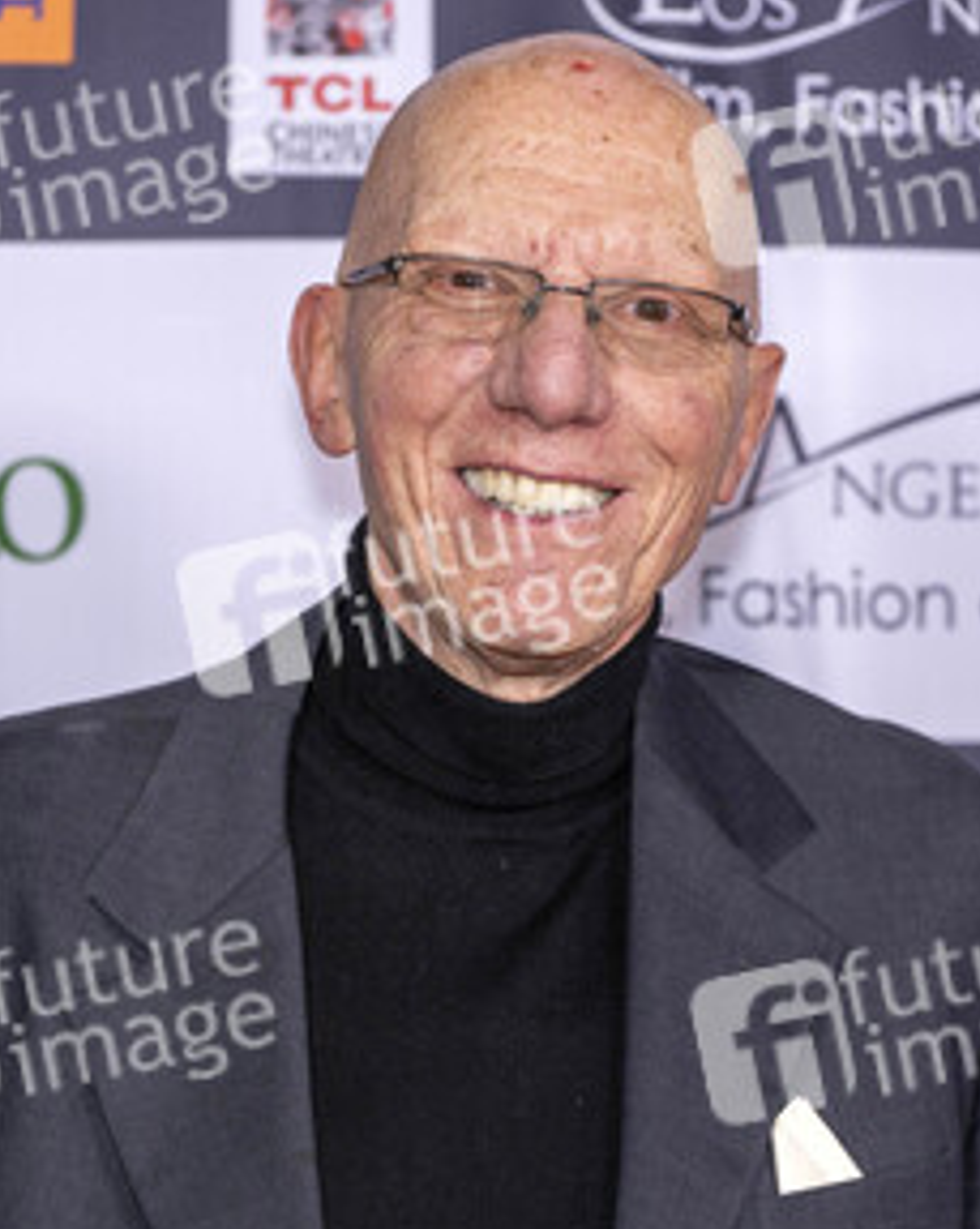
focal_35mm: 157
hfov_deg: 9.8
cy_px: 809
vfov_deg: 12.3
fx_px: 5701
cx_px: 522
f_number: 5.6
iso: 800
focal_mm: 120
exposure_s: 1/200
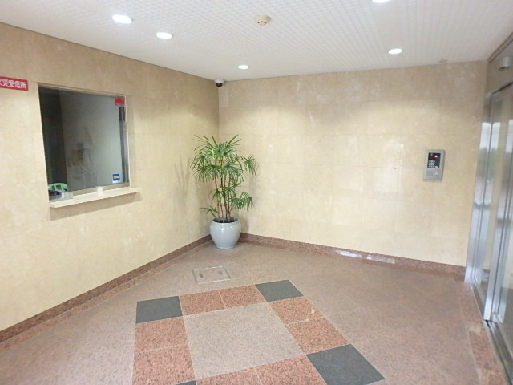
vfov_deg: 63.4
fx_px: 311
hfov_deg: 79.0
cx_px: 256
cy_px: 192
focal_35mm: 21
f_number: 3.5
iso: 1000
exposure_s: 1/8
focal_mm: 3.7
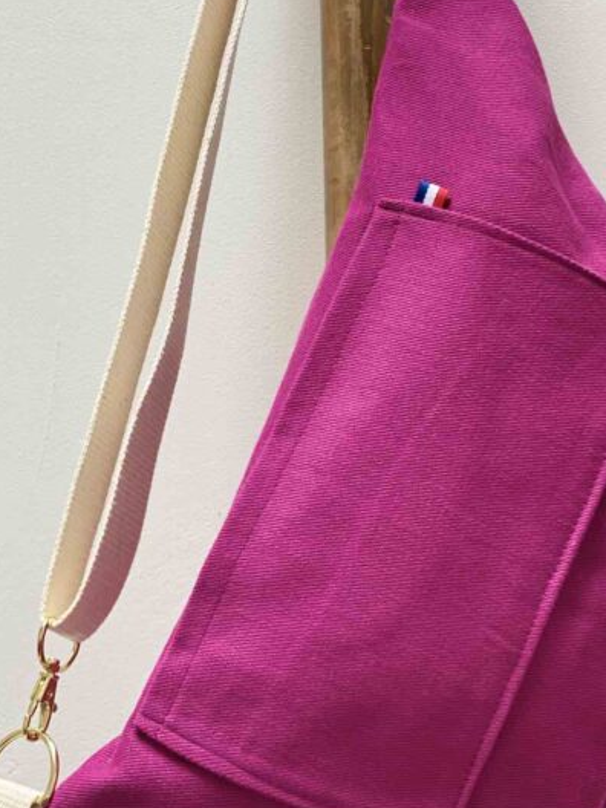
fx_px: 1961
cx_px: 435
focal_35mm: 84
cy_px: 449
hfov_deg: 17.5
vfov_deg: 23.3
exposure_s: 1/122
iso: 100
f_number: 2
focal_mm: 6
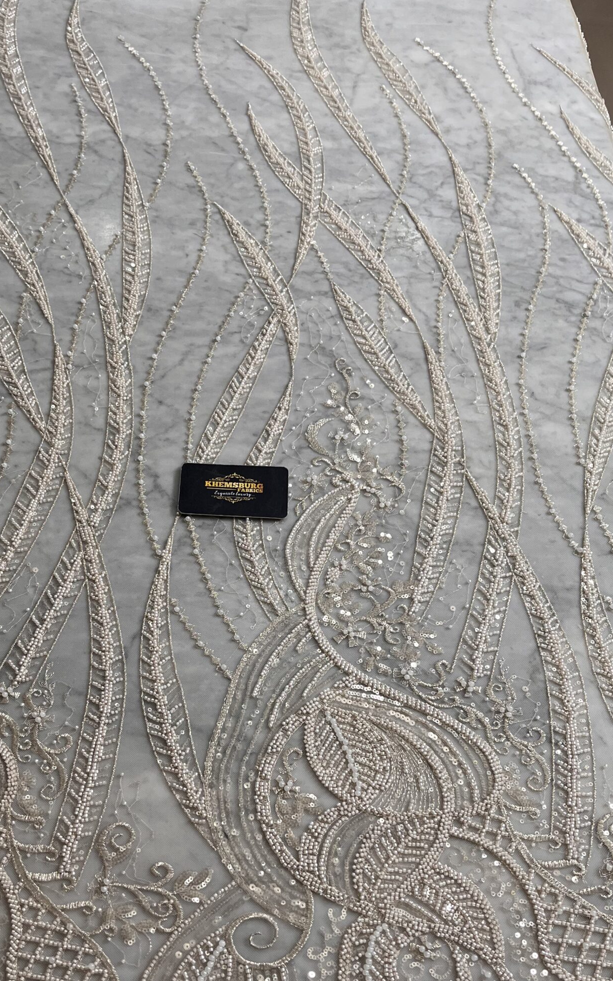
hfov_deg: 35.2
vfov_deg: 53.6
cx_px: 246
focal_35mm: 36
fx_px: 962
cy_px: 591
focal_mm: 5.1
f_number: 1.6
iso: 100
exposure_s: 1/101
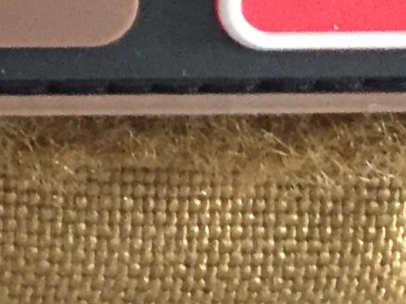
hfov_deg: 10.9
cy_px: -287
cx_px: -339
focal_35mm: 169
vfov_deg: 8.4
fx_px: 1982
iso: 250
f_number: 2.2
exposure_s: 1/25
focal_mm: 4.15
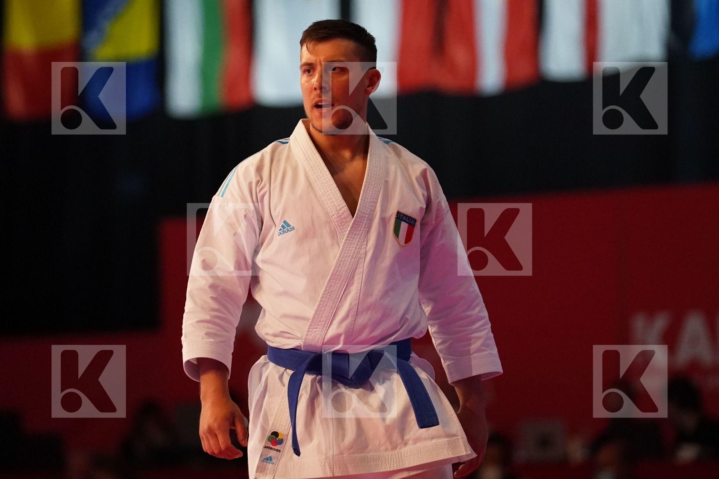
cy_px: 240
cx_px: 360
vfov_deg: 5.7
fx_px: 4853
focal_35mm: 243
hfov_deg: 8.5
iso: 6400
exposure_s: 1/500
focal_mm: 162
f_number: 2.8
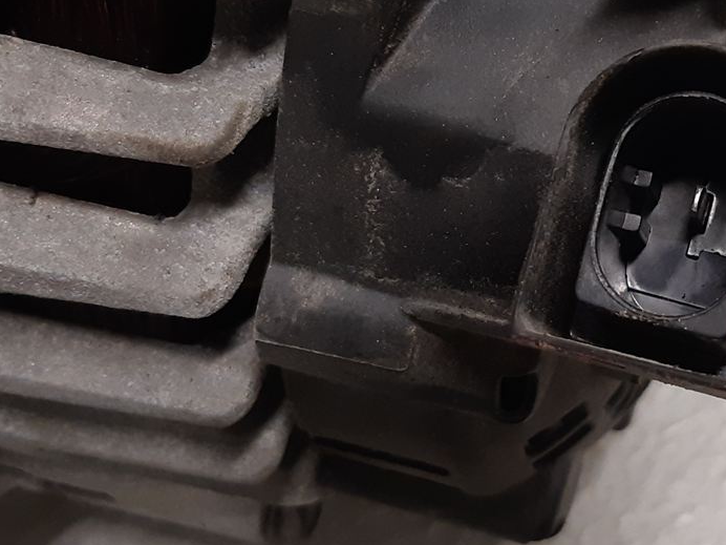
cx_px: 602
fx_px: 1615
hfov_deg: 24.8
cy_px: 248
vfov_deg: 19.1
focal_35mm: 77
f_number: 1.7
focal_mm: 3.93
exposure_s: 1/50
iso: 160
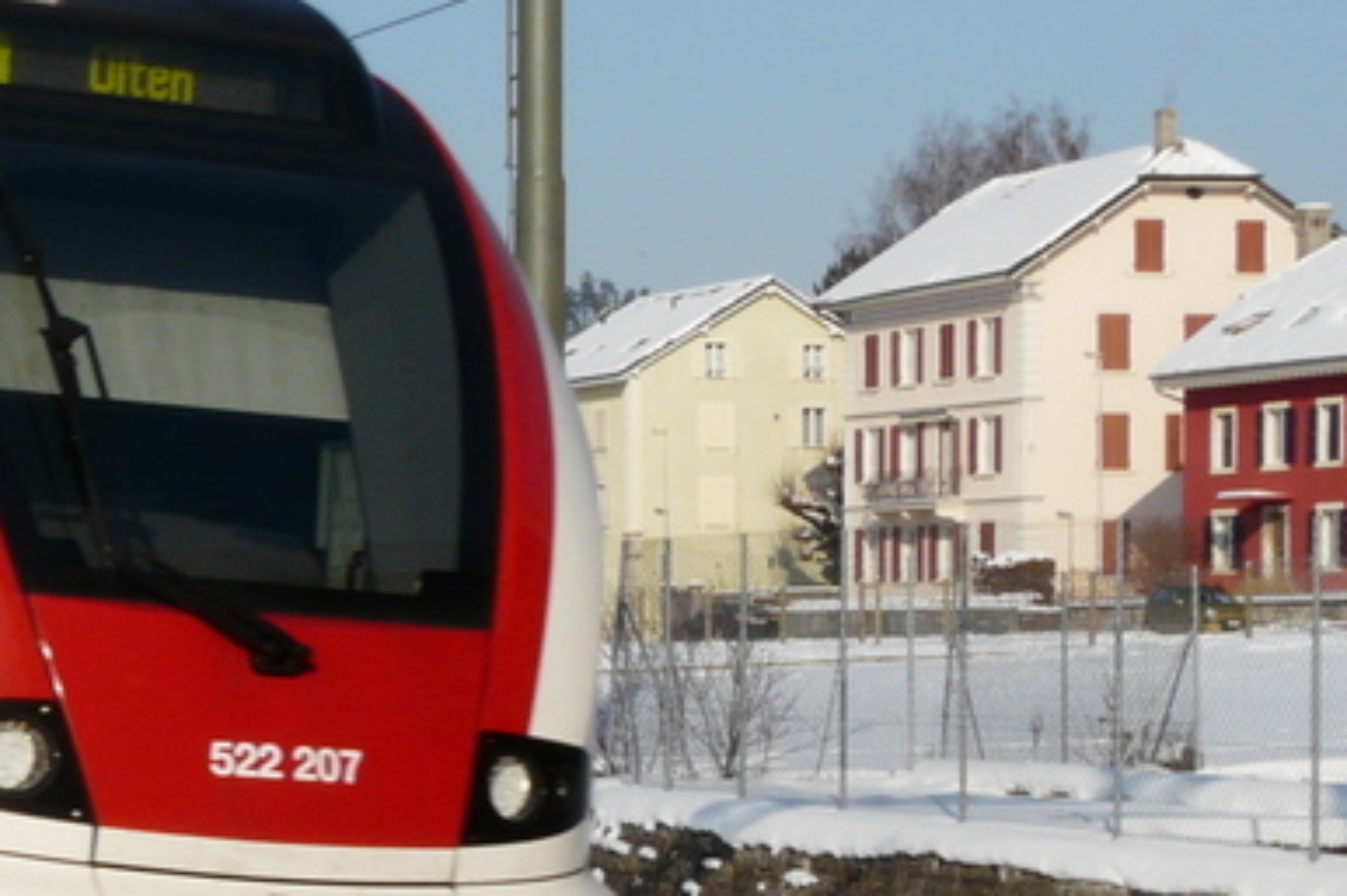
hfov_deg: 16.0
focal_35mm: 124
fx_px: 4637
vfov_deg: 11.0
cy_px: 655
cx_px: -199
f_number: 8
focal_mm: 7.5
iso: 100
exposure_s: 1/400
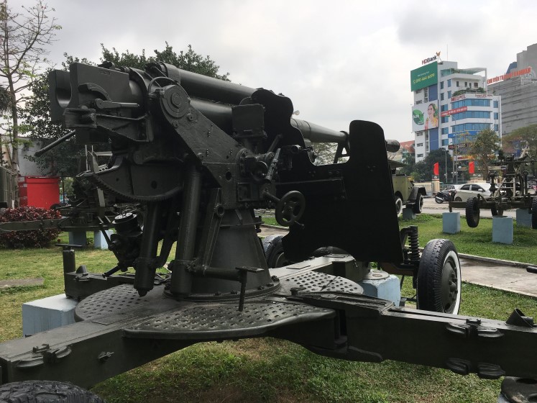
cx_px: 268
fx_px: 450
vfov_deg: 48.2
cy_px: 202
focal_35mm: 29
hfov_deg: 61.7
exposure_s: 1/1425
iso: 25
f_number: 2.2
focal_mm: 4.15
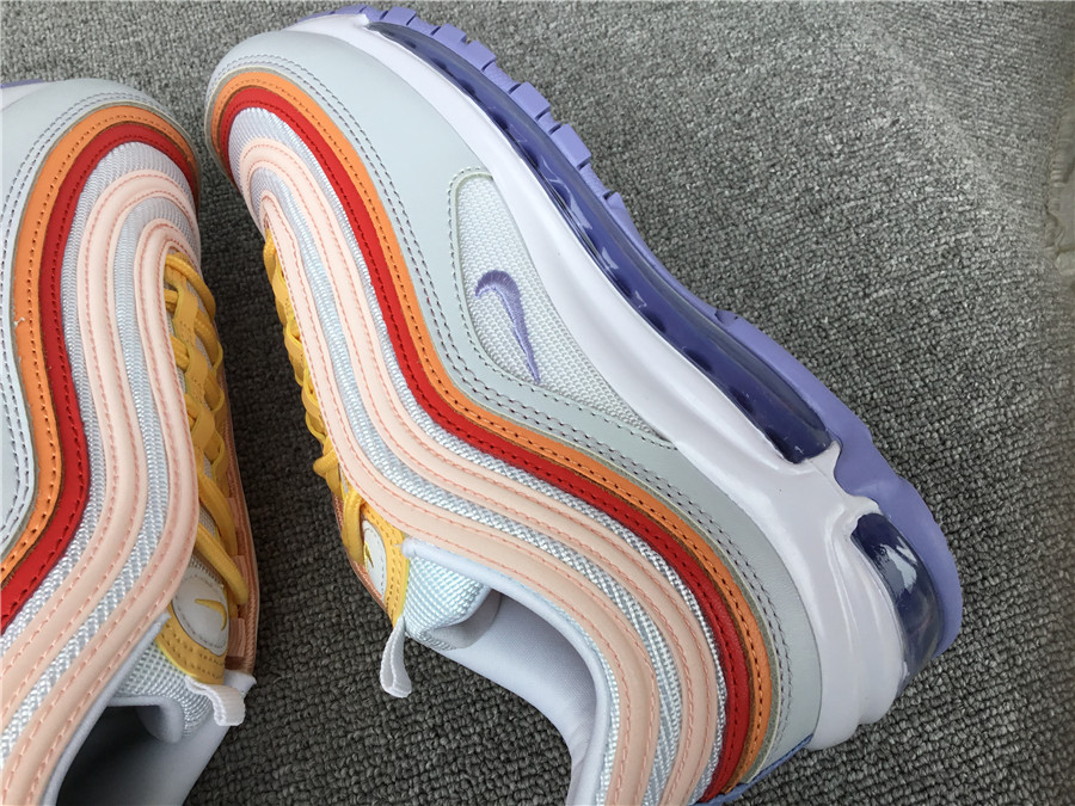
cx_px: 538
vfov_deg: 45.4
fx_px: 963
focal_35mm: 31
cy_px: 403
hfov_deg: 58.4
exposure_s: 1/231
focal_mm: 3.3
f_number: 2.4
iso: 25
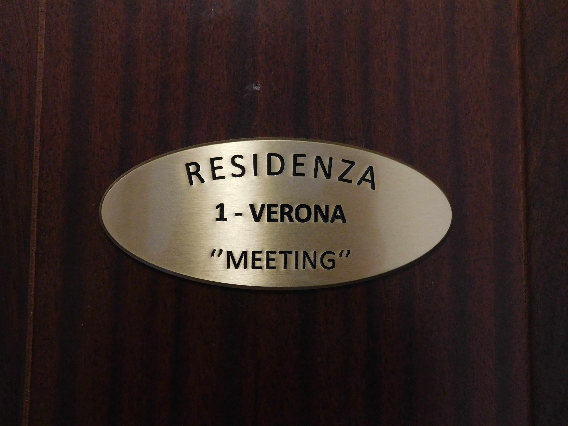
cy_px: 213
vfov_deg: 56.8
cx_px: 284
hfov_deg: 71.6
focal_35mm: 24
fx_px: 394
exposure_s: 1/15
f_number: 3
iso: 400
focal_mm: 4.1
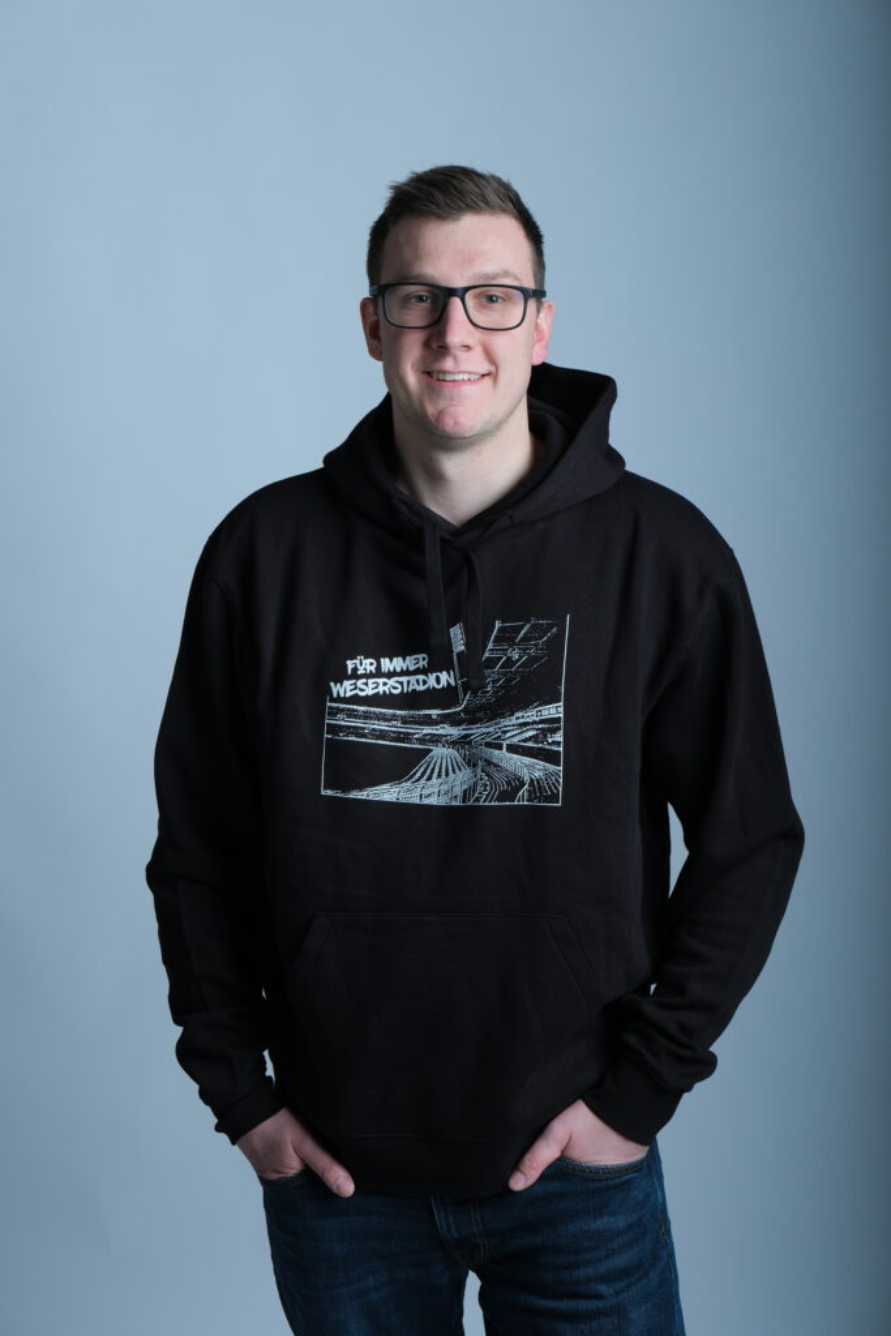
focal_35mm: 75
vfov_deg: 27.0
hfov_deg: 18.2
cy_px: 668
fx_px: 2783
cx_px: 446
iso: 400
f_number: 8
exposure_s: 1/250
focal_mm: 50
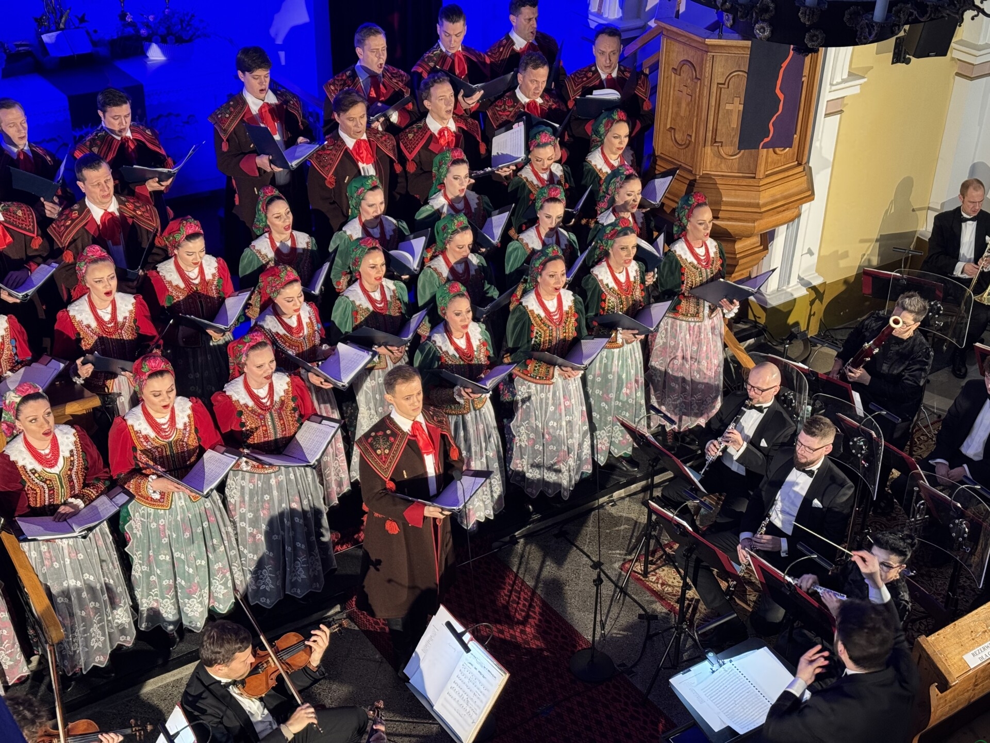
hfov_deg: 39.7
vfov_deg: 30.3
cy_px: 372
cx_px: 495
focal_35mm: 48
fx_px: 1373
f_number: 1.78
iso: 250
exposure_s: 1/60
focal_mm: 6.76
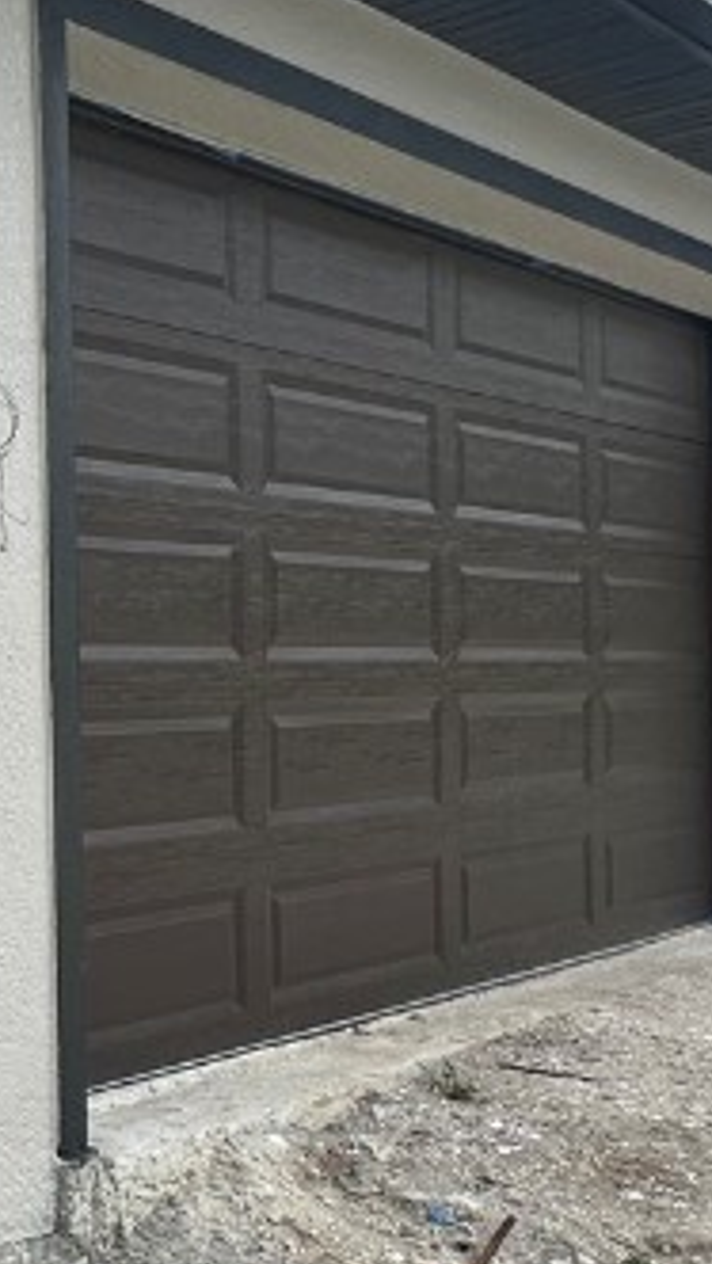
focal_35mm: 47
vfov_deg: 43.6
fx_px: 1576
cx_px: -605
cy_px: 712
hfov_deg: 18.9
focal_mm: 2.22
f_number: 2.2
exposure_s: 1/940
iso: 40
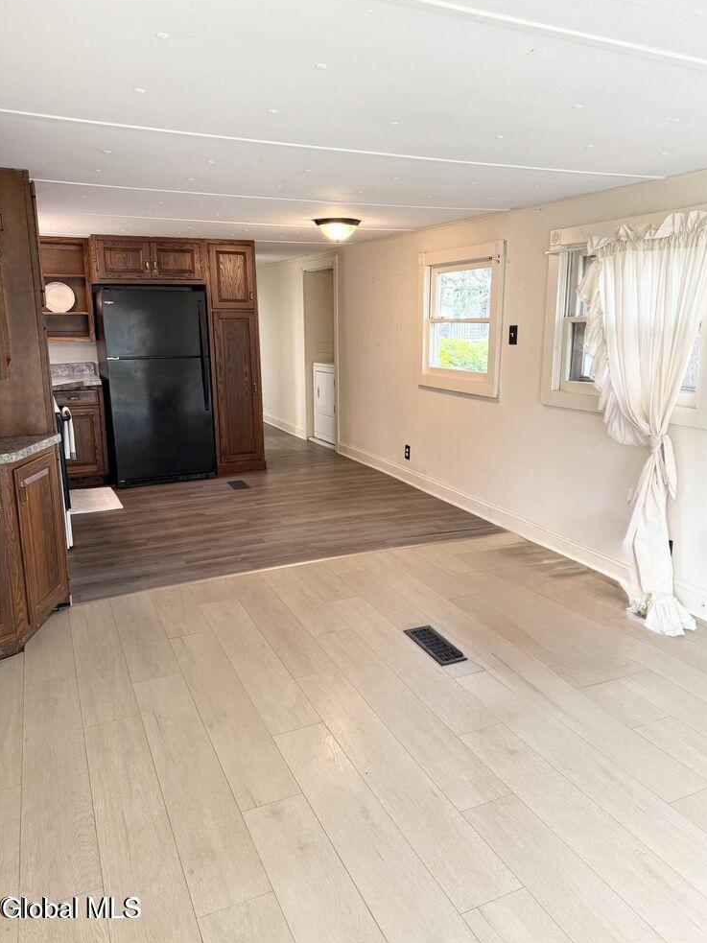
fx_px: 681
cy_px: 461
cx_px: 365
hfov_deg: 54.9
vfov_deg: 69.4
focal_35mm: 25
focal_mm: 6.76
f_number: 1.78
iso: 160
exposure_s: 1/60
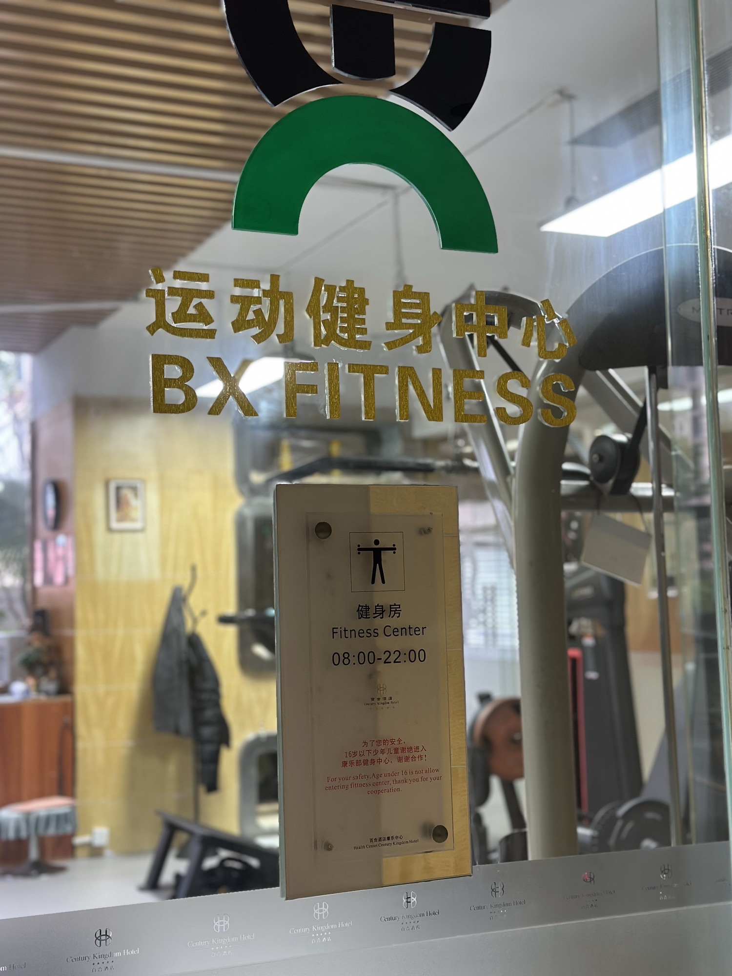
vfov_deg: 39.7
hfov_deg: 30.3
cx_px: 366
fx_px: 1353
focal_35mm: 48
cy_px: 488
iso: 160
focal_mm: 6.86
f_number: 1.78
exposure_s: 1/100
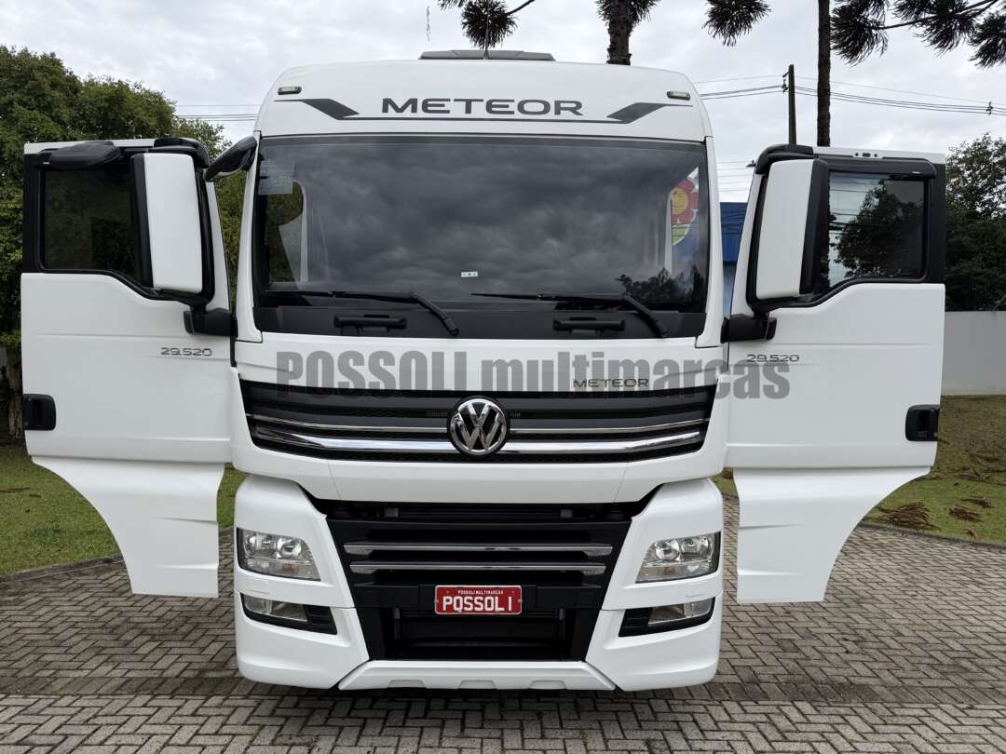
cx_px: 503
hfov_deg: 71.6
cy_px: 377
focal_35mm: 24
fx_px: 697
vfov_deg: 56.8
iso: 80
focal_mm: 6.76
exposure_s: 1/1585
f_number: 1.78
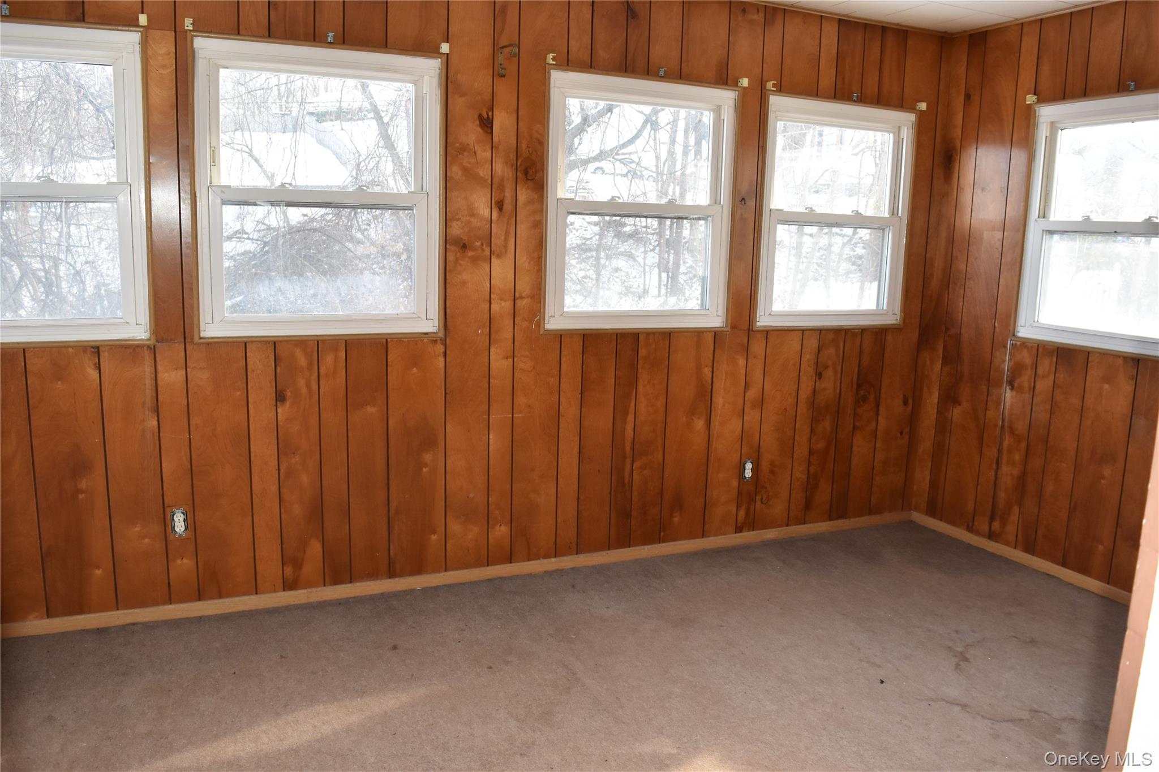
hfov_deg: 67.4
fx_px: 869
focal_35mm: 27
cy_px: 386
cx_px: 580
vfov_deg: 47.9
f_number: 5.6
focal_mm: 18
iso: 720
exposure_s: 1/125
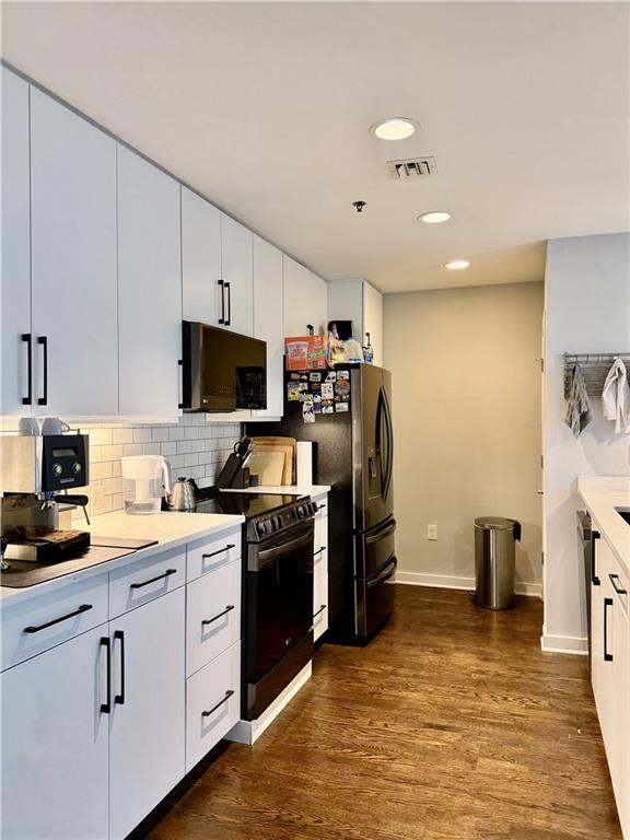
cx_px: 315
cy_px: 420
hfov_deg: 56.8
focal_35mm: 24
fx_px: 582
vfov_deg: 71.6
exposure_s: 1/60
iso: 200
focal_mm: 6.76
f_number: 1.78
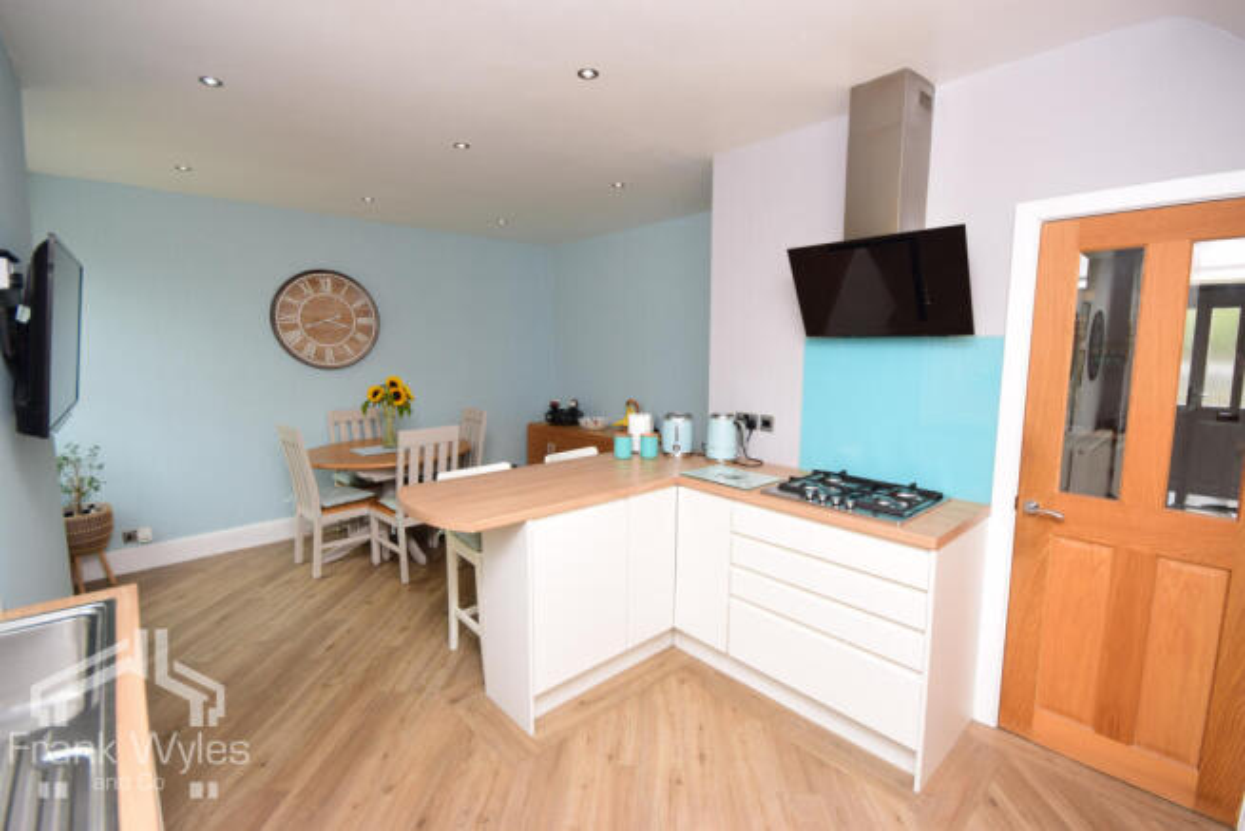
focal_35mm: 15
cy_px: 416
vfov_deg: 77.4
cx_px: 622
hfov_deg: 100.4
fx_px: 519
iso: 320
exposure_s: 1/60
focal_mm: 10
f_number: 9
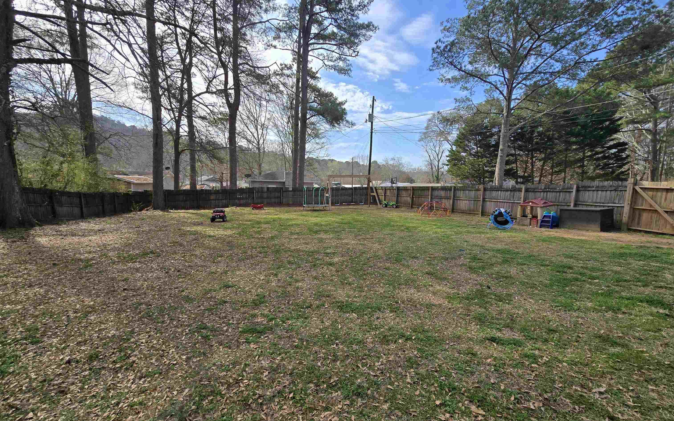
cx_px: 342
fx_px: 257
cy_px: 214
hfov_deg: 105.3
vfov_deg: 78.6
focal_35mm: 14
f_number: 2.2
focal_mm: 2.2
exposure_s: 1/1654
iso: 50
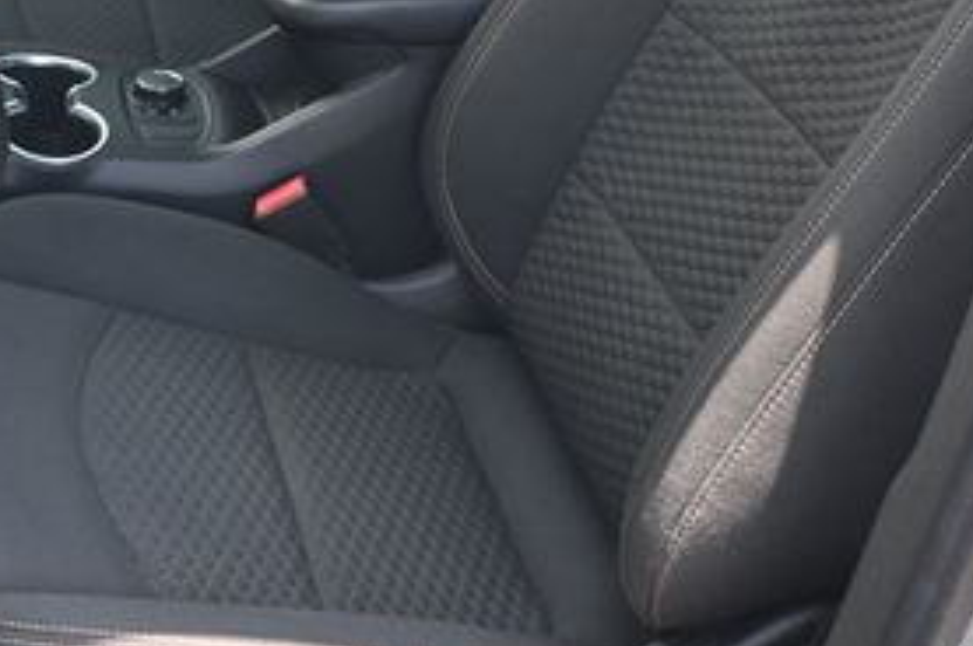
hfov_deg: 29.1
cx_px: 183
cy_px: -46
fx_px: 1824
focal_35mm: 68
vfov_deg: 19.3
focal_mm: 19.5
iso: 400
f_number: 3.8
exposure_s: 1/200
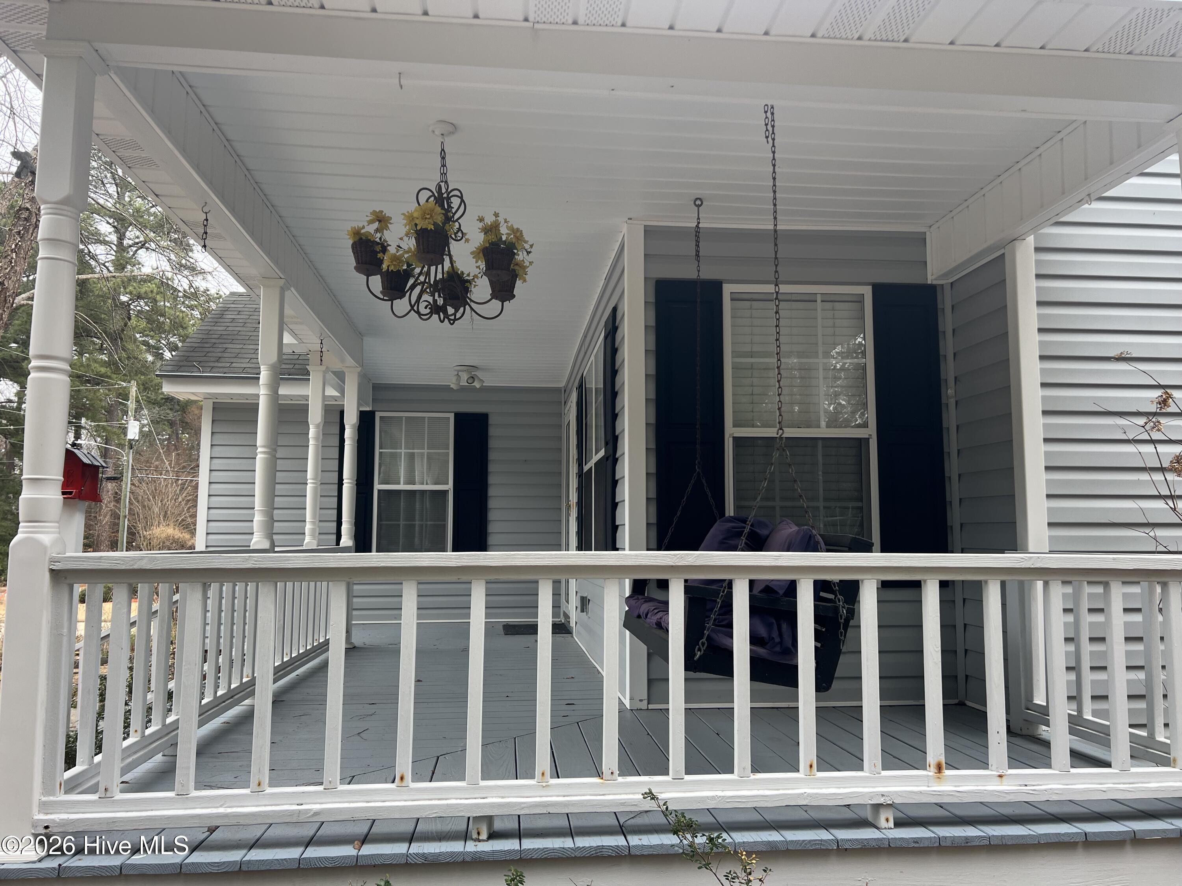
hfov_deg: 67.3
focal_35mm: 26
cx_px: 591
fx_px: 888
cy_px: 443
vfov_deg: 53.1
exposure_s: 1/597
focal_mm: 5.7
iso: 50
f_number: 1.5
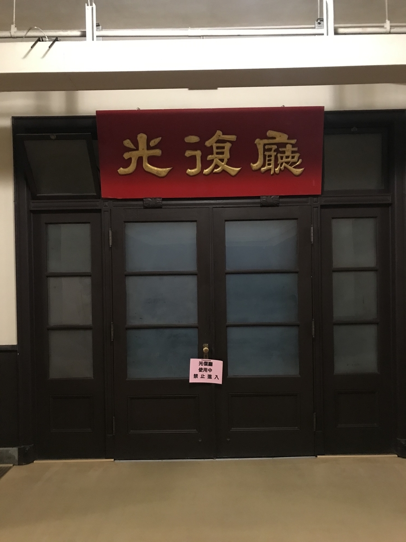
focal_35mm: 28
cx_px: 203
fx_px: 438
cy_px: 271
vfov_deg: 63.4
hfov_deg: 49.7
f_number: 1.8
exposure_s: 1/5
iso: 100
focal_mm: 3.99
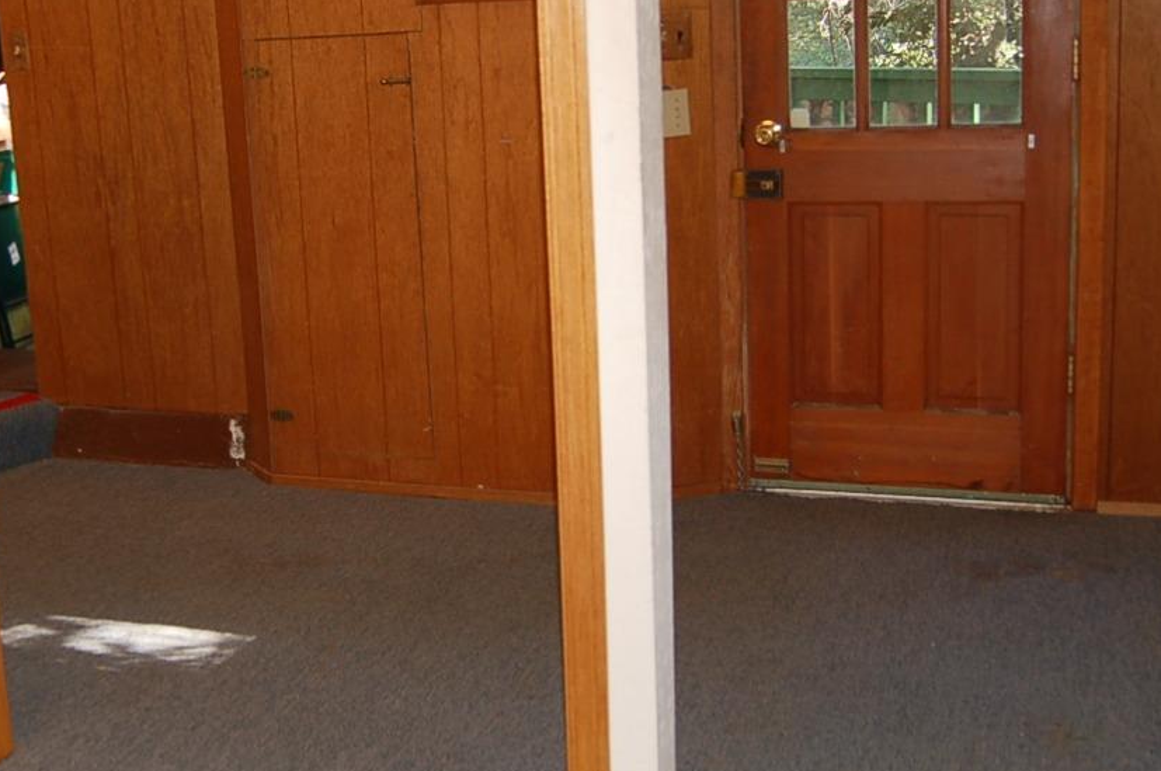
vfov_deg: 27.4
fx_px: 1578
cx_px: 341
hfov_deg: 39.7
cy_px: 290
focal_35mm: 49
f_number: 3.5
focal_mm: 18
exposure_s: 1/60
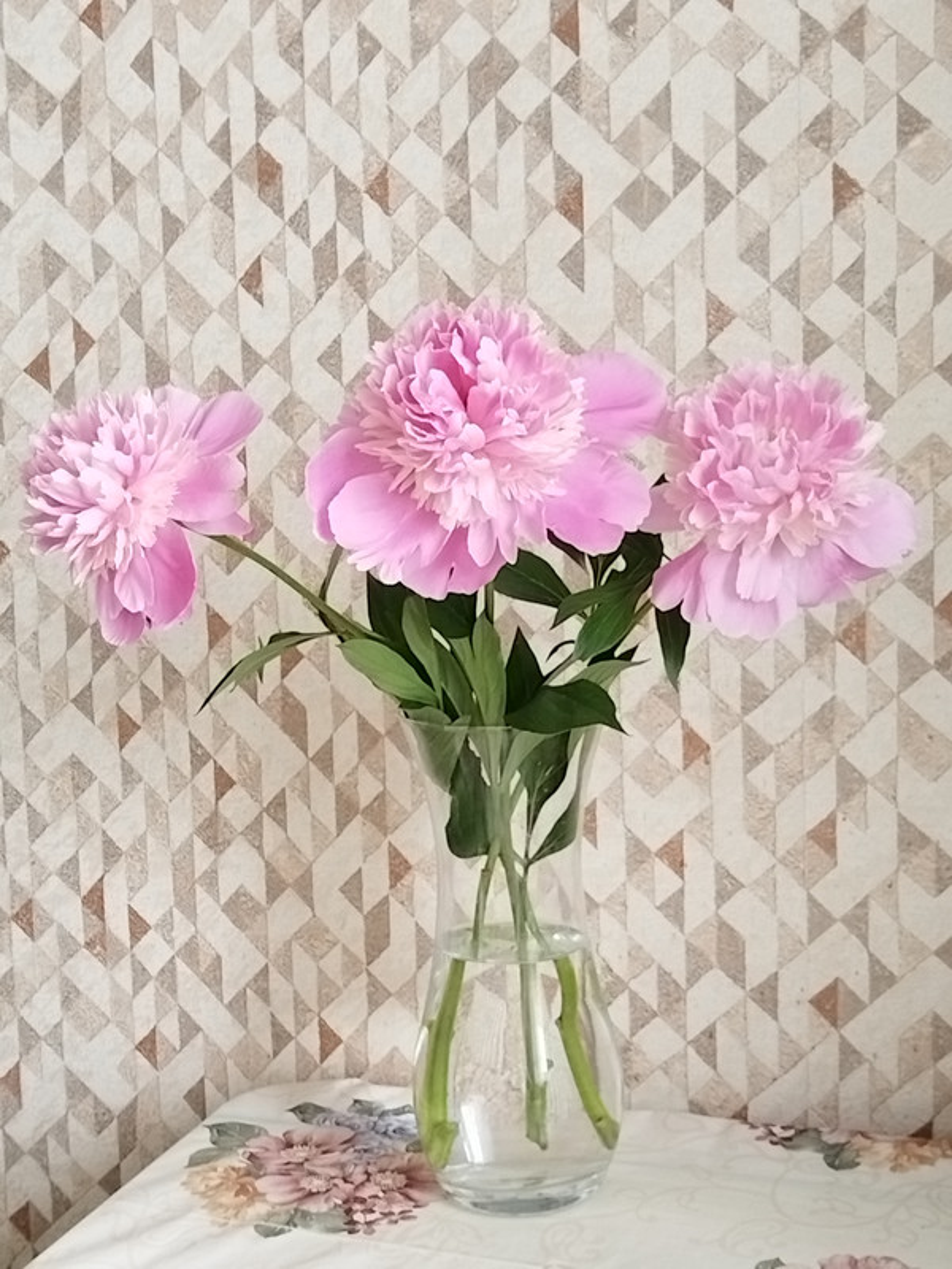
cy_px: 634
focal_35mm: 50
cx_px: 476
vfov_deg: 38.2
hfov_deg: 29.1
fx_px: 1833
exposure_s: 1/25
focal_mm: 4.95
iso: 1514
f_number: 1.9
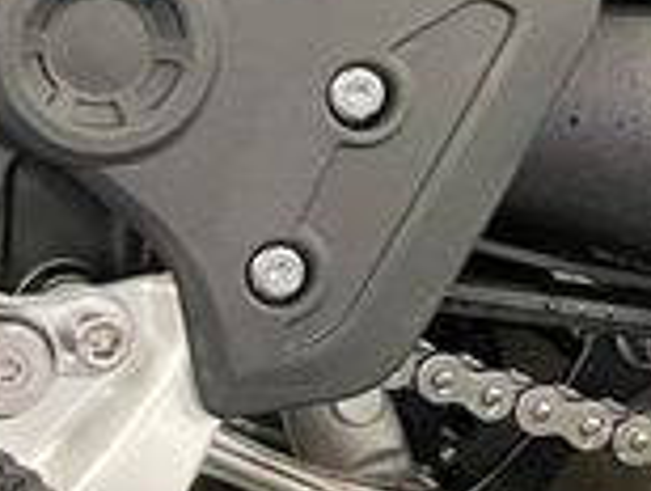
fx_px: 2034
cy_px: -131
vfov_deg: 13.3
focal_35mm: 108
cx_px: -672
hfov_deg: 14.8
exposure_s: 1/25
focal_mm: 4.2
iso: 500
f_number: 1.6
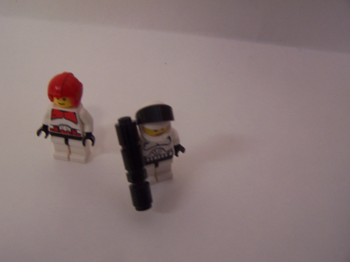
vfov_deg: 37.7
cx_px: 175
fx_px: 384
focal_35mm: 38
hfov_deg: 49.0
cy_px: 131
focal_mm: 6.3
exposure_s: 1/15
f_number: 2.8
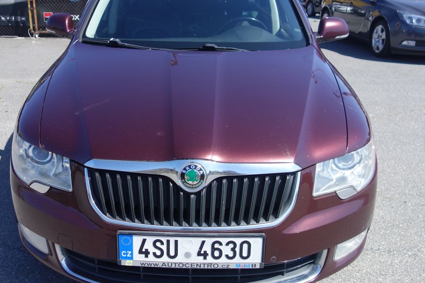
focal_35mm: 38
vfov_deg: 35.0
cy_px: 141
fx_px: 448
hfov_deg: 50.5
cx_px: 183
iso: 125
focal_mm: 10.4
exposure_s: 1/2000
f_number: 1.8
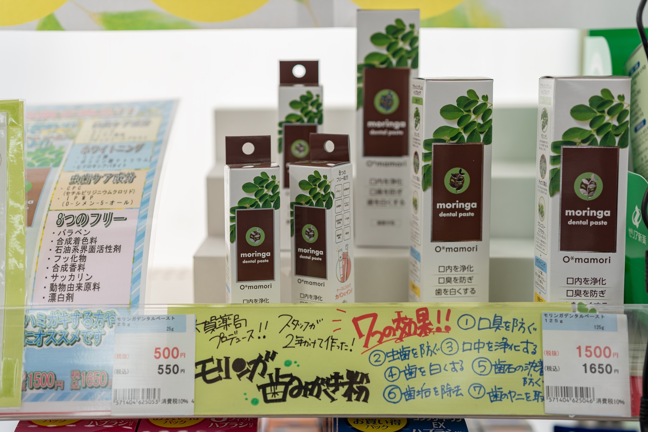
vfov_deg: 27.0
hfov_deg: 39.6
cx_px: 324
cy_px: 216
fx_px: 900
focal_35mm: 50
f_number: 2.2
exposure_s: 1/160
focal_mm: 50
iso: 100
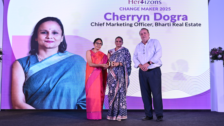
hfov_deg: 49.4
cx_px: 112
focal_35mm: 41
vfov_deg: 29.0
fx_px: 244
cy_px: 60
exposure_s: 1/160
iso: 1250
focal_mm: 39
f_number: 4.5
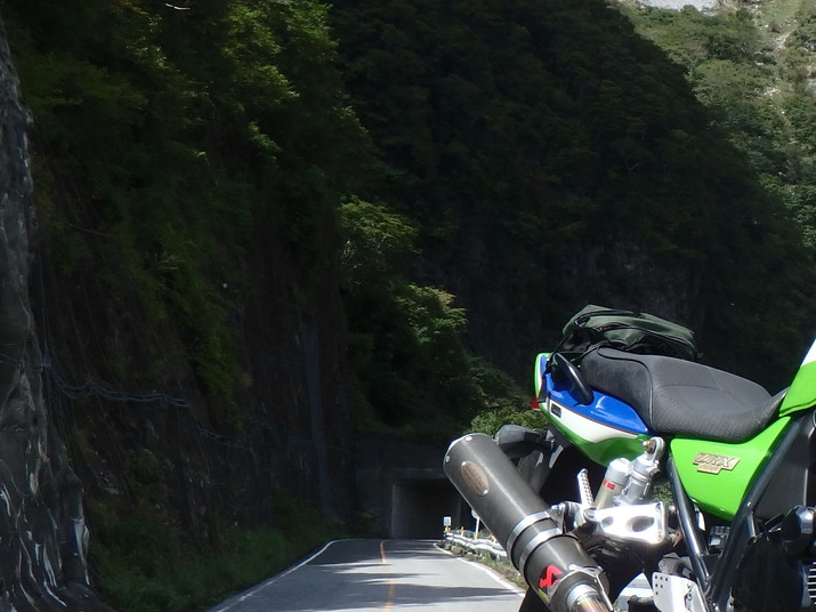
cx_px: 904
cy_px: 298
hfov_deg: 24.5
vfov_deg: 19.9
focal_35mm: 74
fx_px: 1744
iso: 125
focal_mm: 5.6
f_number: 4.7
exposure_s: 1/640
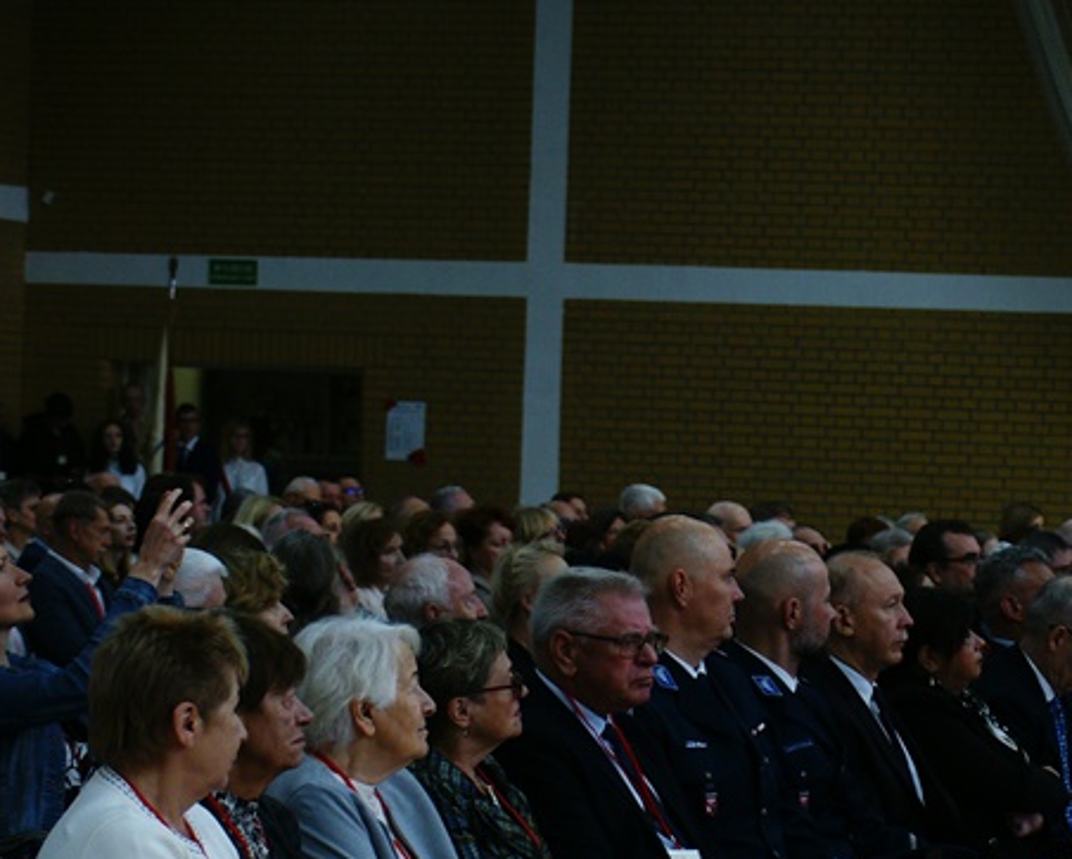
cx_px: 951
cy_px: 730
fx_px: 4445
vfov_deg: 11.0
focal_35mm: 140
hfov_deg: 13.6
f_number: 5
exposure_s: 1/100
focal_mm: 45
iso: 400
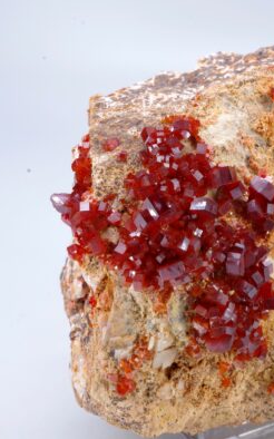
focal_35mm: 65
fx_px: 777
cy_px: 219
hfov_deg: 19.5
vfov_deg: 31.5
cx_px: 263
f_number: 18
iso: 100
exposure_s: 1/8
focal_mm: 28.13
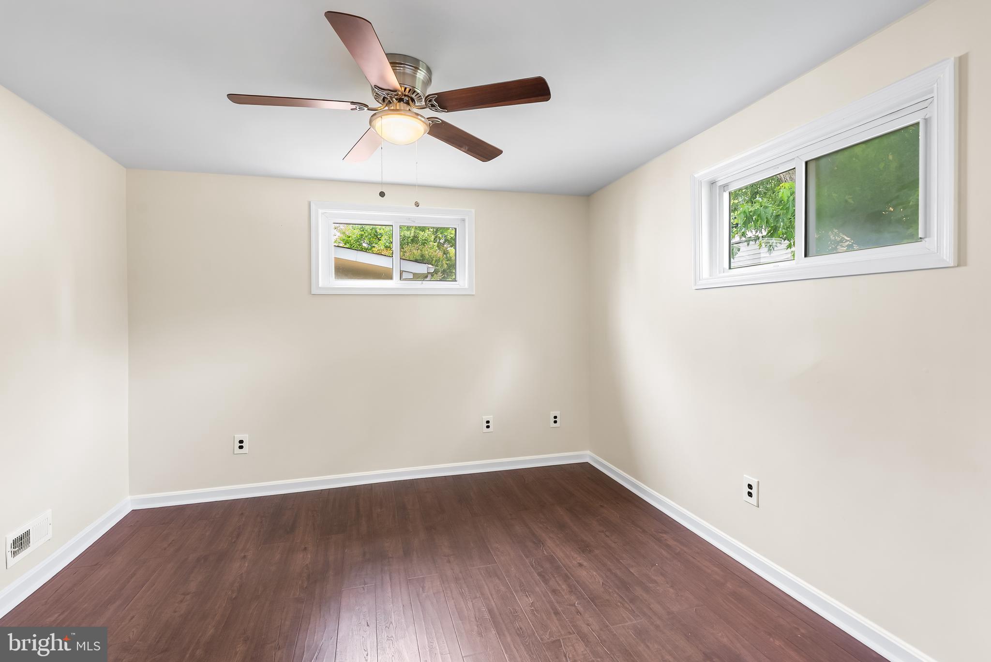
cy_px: 331
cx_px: 496
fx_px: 441
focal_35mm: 16
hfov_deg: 96.7
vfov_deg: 73.8
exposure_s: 1/1.67
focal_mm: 16
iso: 200
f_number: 8
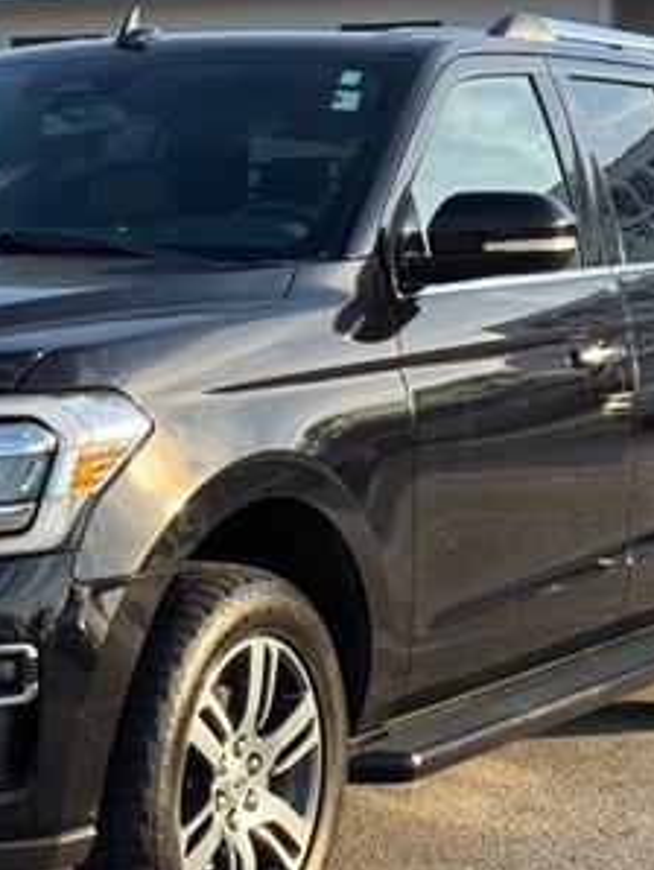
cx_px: 61
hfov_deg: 14.2
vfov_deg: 19.0
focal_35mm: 103
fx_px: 2591
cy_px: 555
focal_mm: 6.76
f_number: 1.78
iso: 64
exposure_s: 1/822
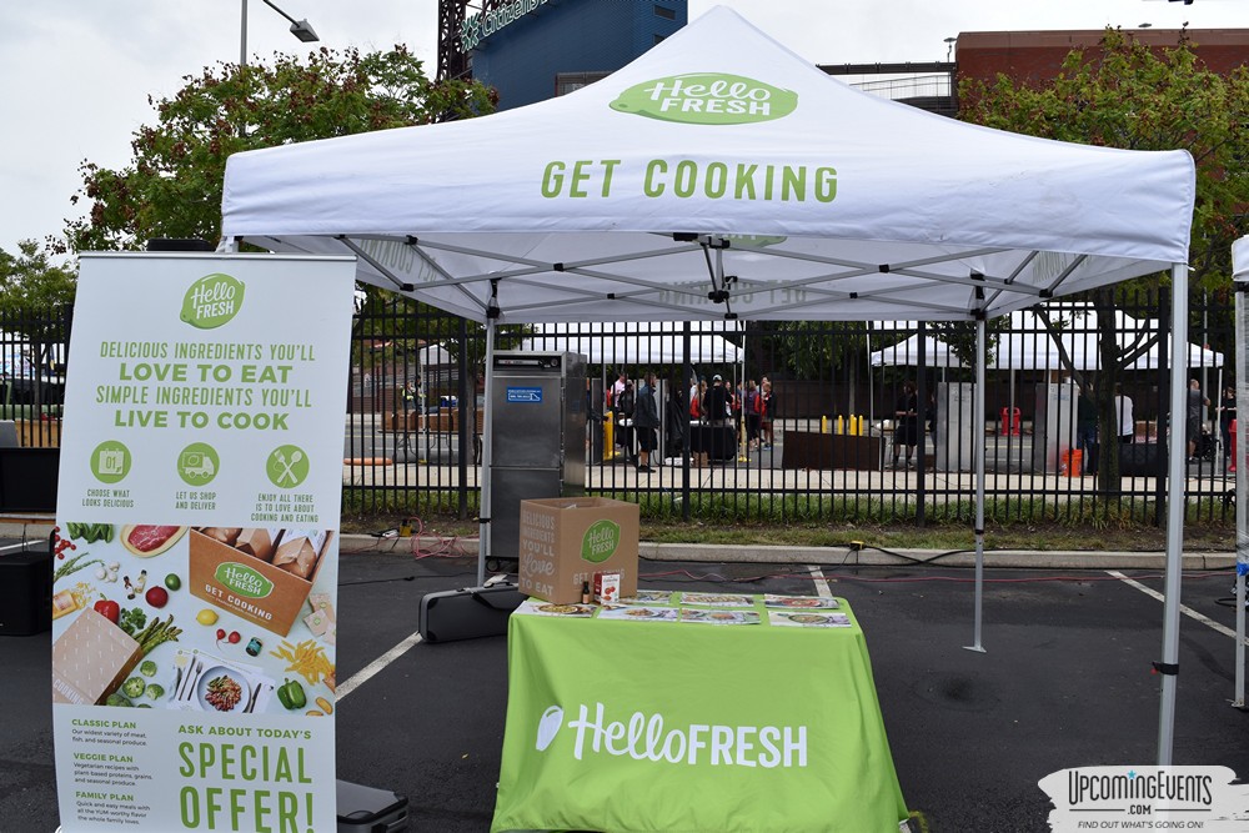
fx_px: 937
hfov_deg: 67.4
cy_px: 416
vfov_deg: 47.9
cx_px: 624
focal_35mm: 27
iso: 200
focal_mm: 18
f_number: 8
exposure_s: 1/250
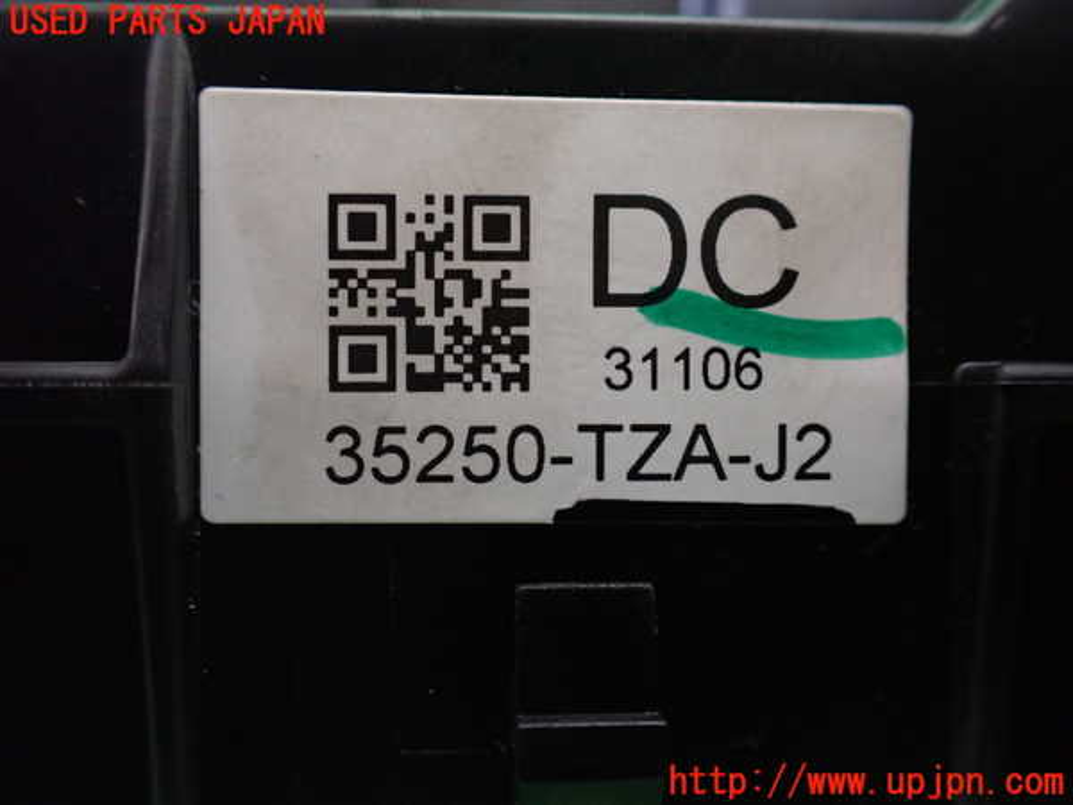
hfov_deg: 60.0
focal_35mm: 30
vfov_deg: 46.8
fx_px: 930
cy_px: 402
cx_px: 536
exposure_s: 1/30
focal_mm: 5.4
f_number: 2.3
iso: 800
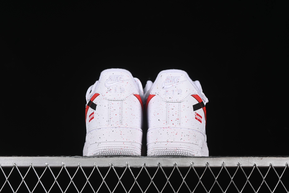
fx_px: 602
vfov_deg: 18.2
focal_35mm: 75
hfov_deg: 27.0
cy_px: 96
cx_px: 144
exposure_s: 1/100
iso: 160
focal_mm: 50
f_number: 8
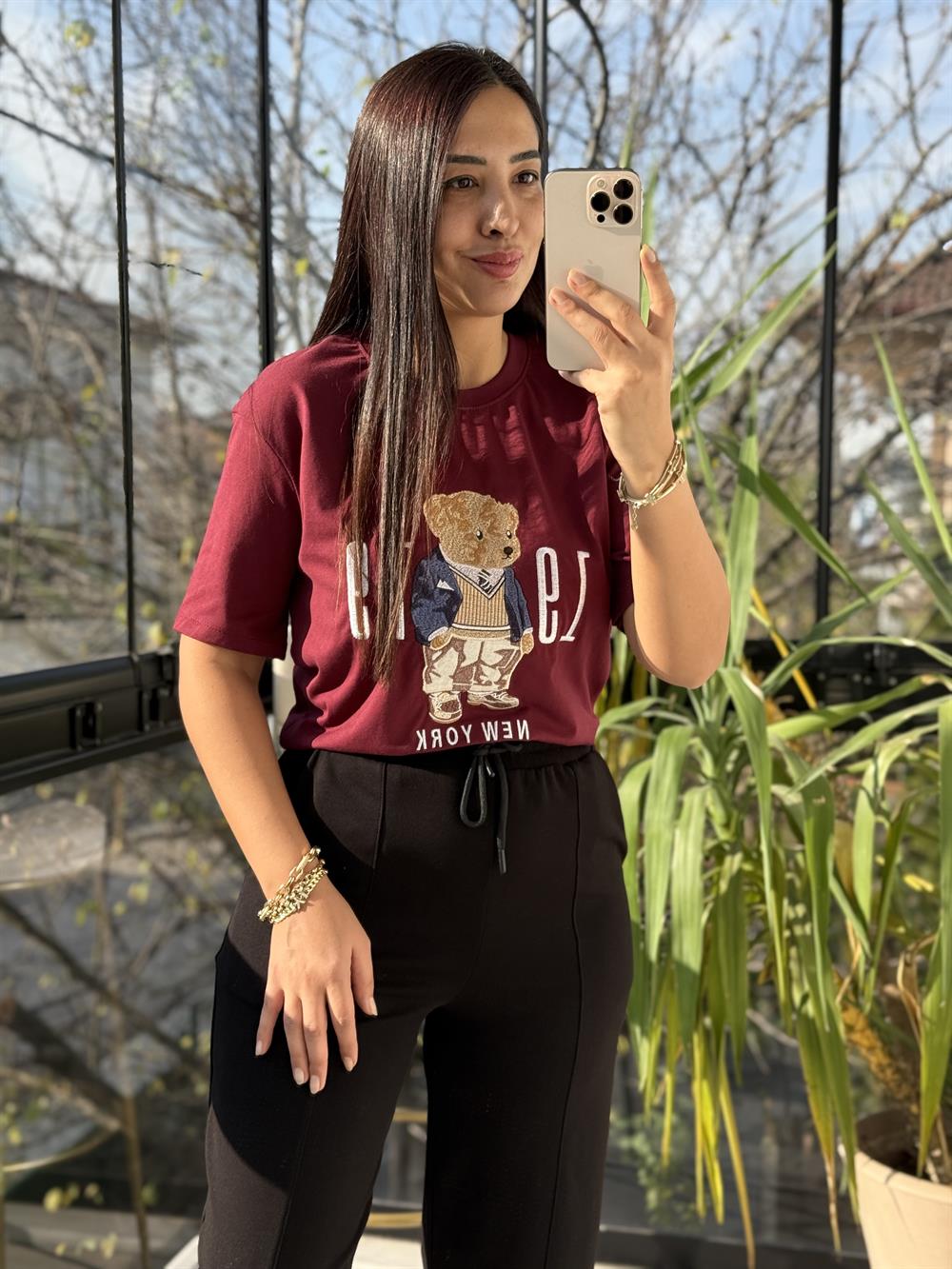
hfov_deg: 30.3
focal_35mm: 48
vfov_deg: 39.7
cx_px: 476
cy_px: 634
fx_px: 1760
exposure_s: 1/747
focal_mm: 6.76
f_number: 1.78
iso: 80
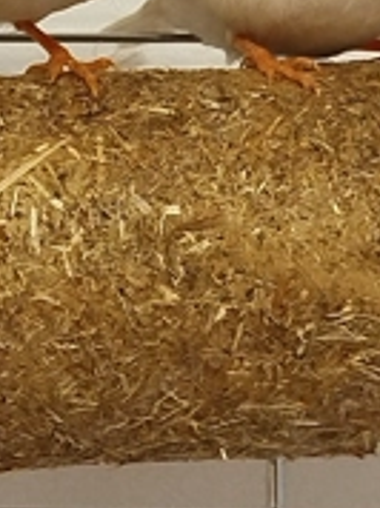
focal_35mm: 162
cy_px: 205
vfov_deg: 12.2
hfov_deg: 9.1
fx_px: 2377
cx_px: 80
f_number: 1.7
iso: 640
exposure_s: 1/20
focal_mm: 5.31
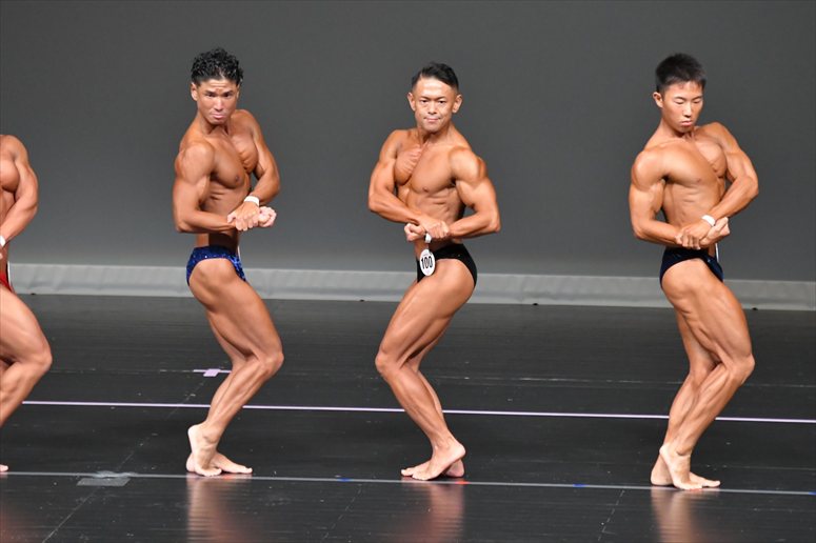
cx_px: 408
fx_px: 7816
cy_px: 272
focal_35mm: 345
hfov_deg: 6.0
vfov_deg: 4.0
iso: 5000
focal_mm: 230
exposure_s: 1/400
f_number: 5.6
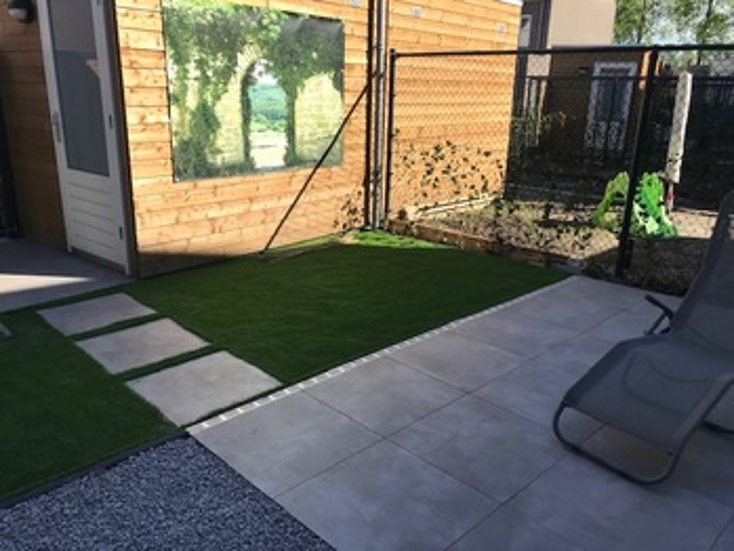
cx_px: 367
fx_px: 594
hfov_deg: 63.4
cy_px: 276
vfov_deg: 49.8
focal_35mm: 28
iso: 20
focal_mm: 3.99
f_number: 1.8
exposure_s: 1/1497
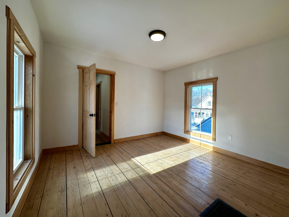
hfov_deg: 102.1
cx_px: 144
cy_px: 108
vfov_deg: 85.7
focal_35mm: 14
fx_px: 117
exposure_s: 1/180
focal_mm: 2.22
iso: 40
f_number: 2.2
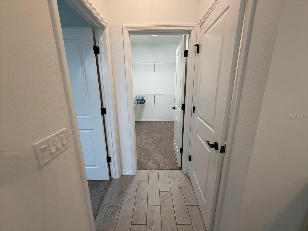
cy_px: 116
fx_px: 125
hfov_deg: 102.1
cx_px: 154
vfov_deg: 85.7
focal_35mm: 14
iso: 200
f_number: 2.2
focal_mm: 2.22
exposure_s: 1/120
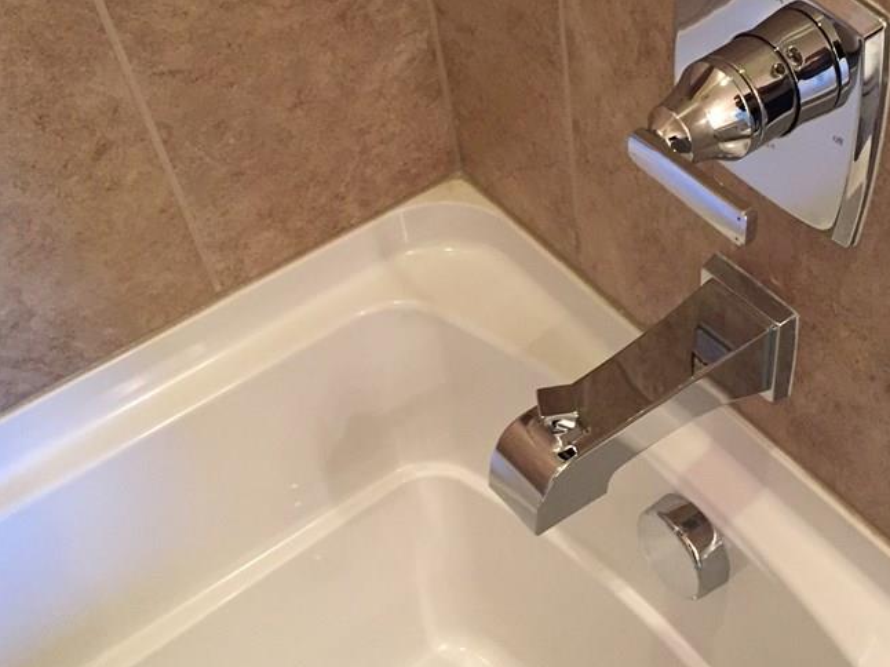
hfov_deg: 40.6
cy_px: 350
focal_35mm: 46
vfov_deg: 31.5
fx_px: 1182
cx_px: 614
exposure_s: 1/30
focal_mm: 4.15
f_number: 2.2
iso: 250
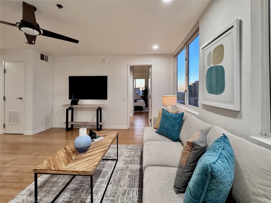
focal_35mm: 14
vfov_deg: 85.7
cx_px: 136
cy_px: 102
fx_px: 110
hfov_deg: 102.1
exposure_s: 1/120
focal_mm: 2.22
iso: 320
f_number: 2.2
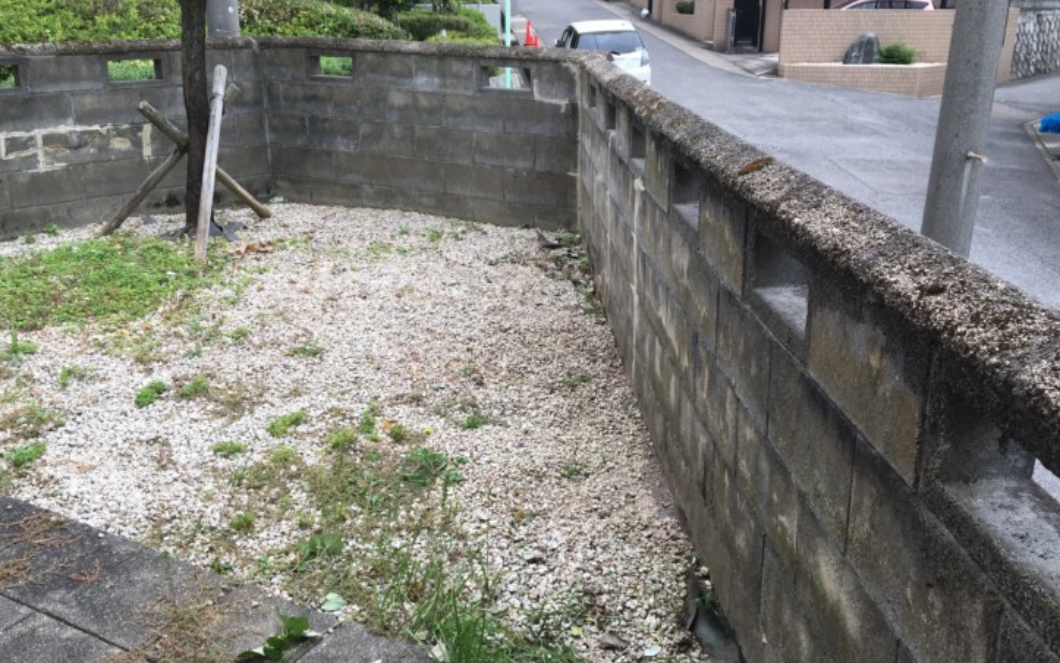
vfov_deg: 37.3
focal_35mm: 34
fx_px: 982
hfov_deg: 56.7
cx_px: 528
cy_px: 334
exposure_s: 1/292
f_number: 2.2
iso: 25
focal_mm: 4.15
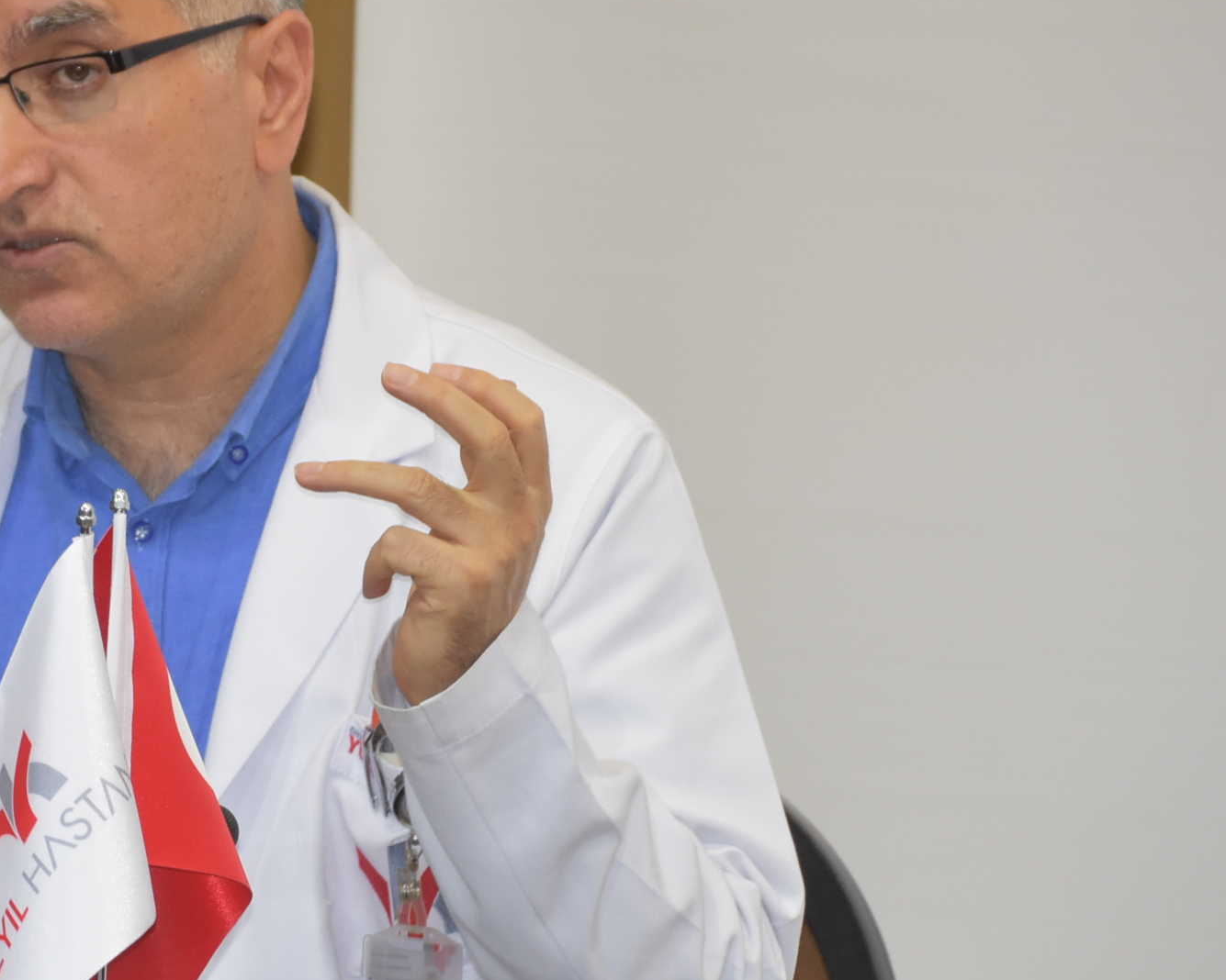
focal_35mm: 442
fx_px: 16038
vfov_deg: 3.5
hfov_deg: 4.4
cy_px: 428
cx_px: -38
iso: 1250
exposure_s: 1/60
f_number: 6
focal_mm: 140
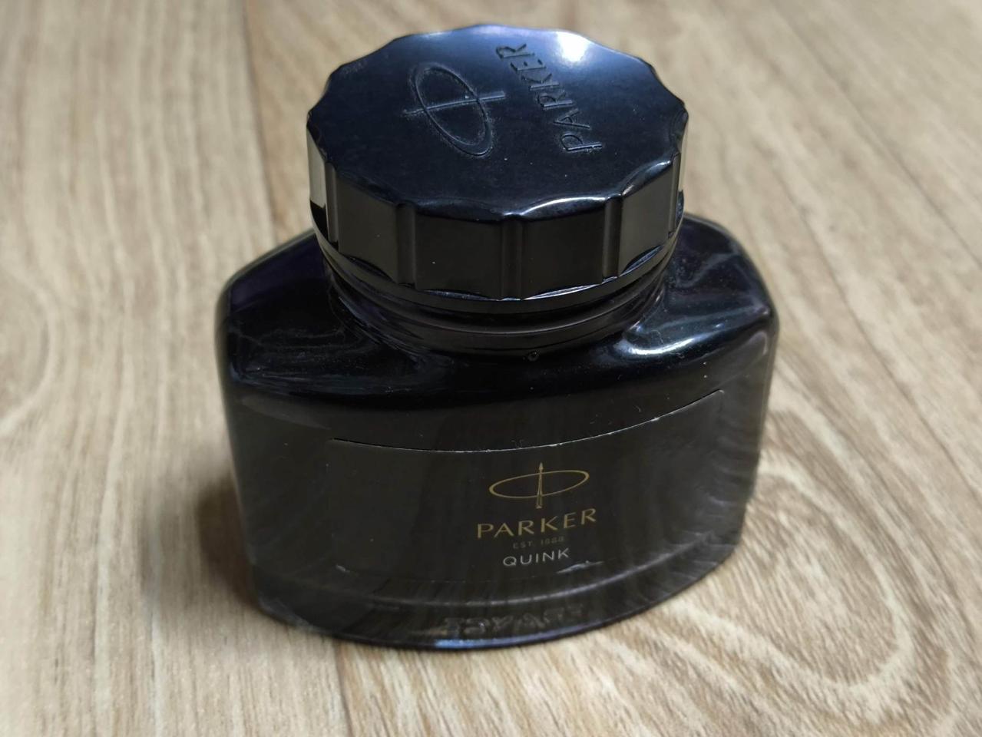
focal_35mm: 50
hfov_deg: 38.2
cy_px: 368
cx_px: 491
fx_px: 1419
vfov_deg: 29.1
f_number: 1.7
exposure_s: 1/30
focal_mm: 4.71
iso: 500
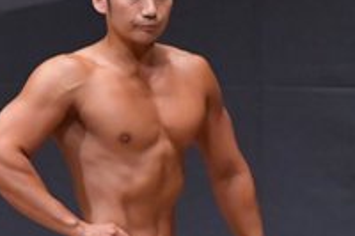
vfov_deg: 1.4
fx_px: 9725
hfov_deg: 2.1
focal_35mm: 987
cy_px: 351
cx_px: 631
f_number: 5.6
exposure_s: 1/400
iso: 6400
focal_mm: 170
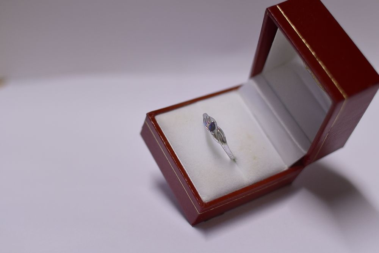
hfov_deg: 38.2
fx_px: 547
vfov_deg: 26.0
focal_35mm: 52
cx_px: 190
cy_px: 126
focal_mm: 35
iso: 400
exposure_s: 1/60
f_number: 2.5
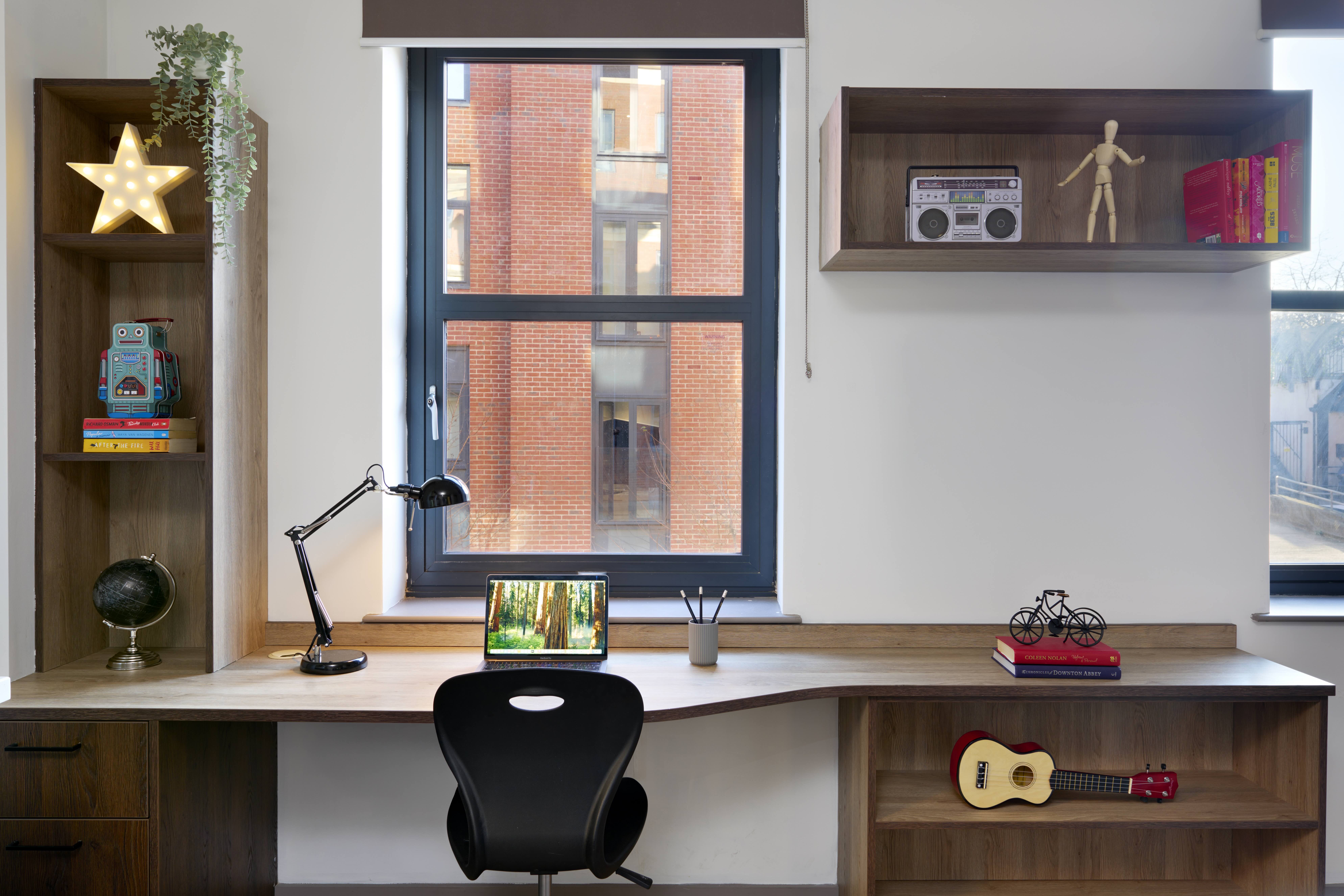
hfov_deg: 73.7
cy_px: 448
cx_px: 672
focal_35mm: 24
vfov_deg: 53.1
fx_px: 896
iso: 50
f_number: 10
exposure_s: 1/3
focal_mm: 24
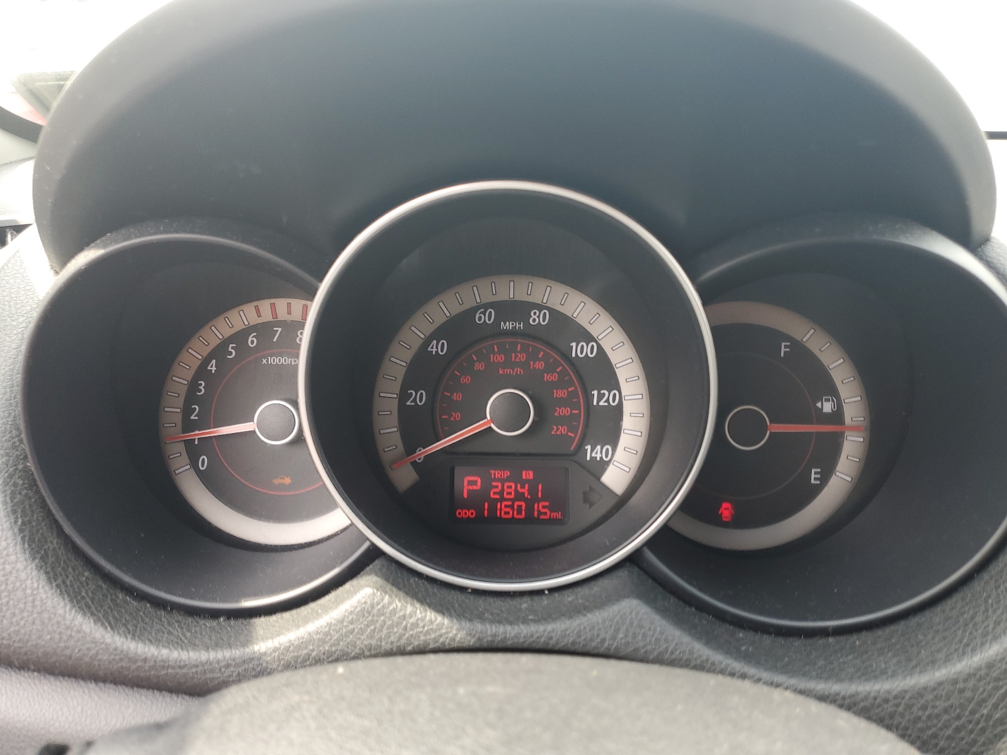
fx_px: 756
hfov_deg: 67.3
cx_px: 504
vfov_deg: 53.1
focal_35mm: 26
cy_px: 378
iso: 50
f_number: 1.5
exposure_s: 1/167
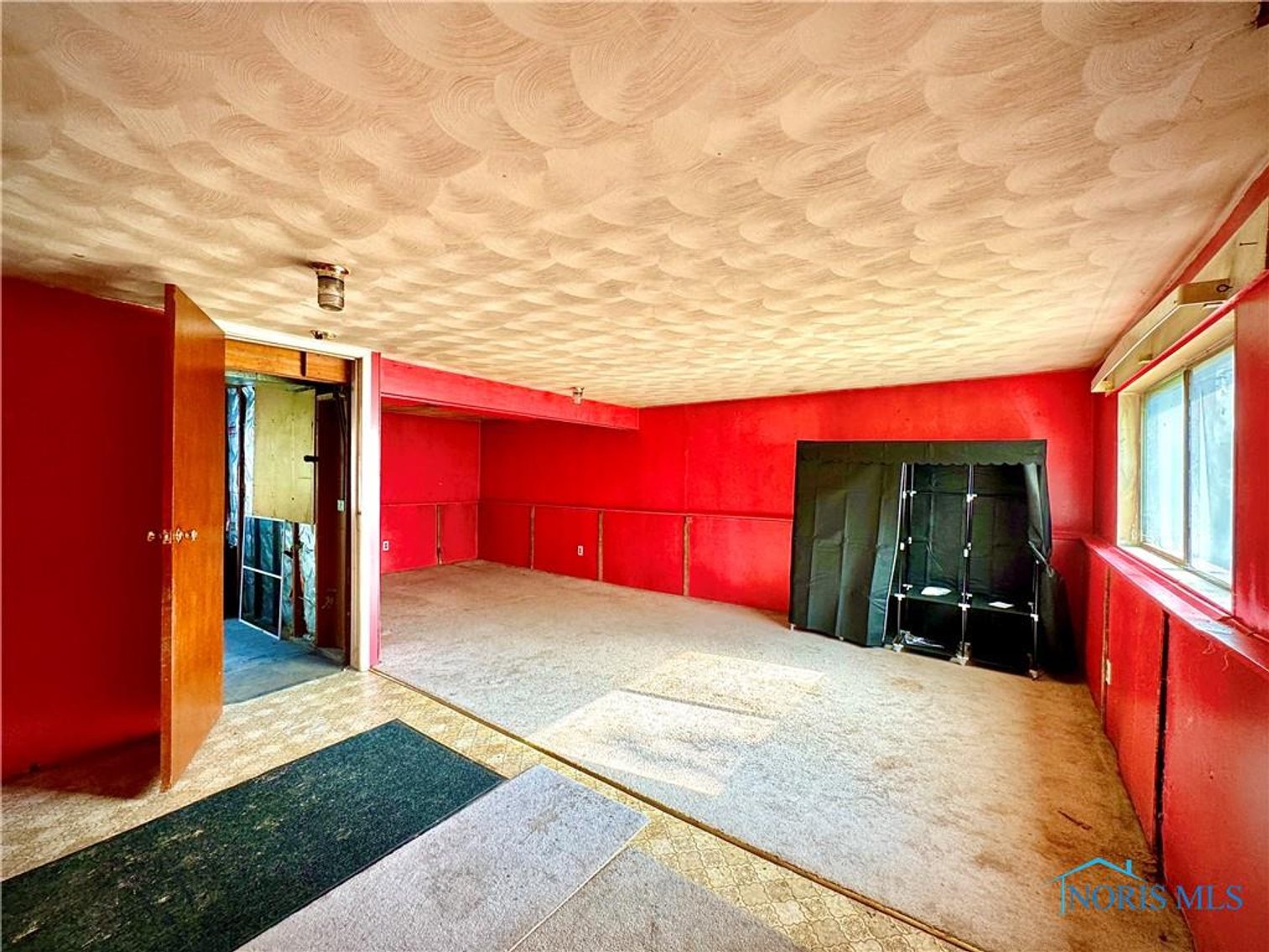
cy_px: 476
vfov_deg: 85.7
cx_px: 634
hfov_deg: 102.1
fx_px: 513
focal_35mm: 14
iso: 200
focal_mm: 2.22
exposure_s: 1/99
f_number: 2.2
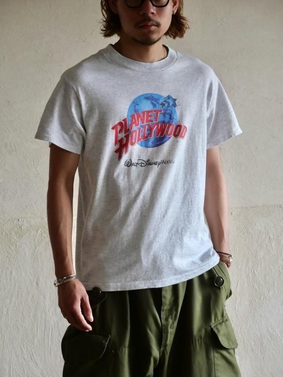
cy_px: 188
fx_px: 1177
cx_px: 142
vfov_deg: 18.2
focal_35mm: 108
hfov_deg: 13.7
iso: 1250
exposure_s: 1/125
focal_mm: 54
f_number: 4
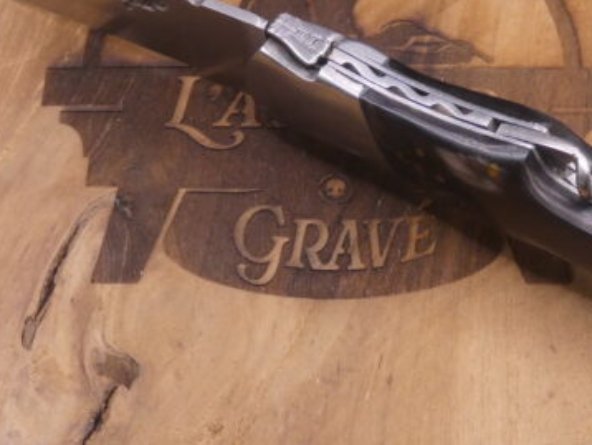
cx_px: 341
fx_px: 1318
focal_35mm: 77
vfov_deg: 19.1
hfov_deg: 25.3
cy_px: 185
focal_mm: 8.2
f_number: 3.8
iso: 400
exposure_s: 1/80
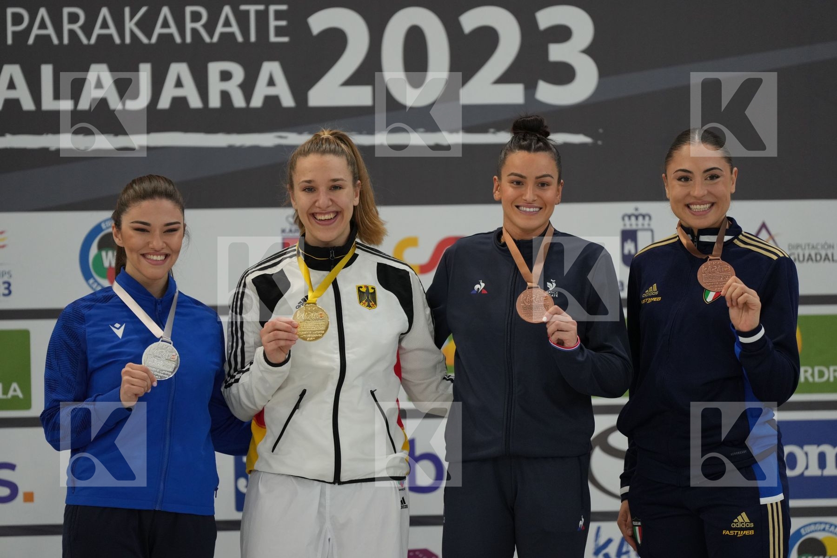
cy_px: 279
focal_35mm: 194
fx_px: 4510
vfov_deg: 7.1
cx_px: 418
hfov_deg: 10.6
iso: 1600
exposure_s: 1/500
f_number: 2.8
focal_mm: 194
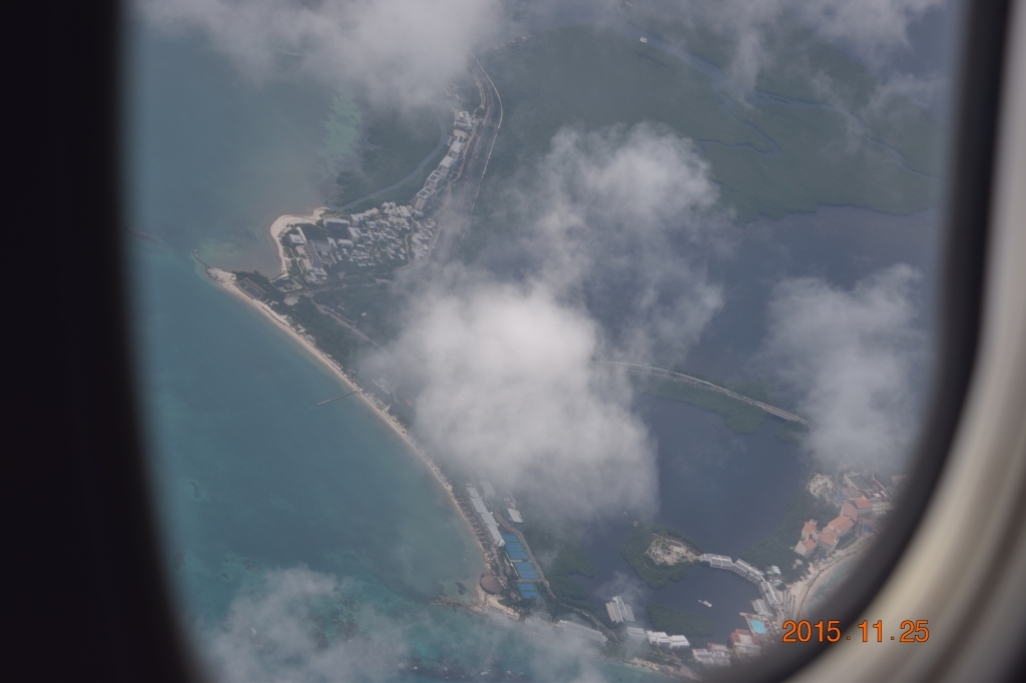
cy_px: 342
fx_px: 2350
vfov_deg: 16.5
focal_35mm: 82
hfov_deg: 24.6
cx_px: 513
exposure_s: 1/640
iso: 200
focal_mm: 55
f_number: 5.6
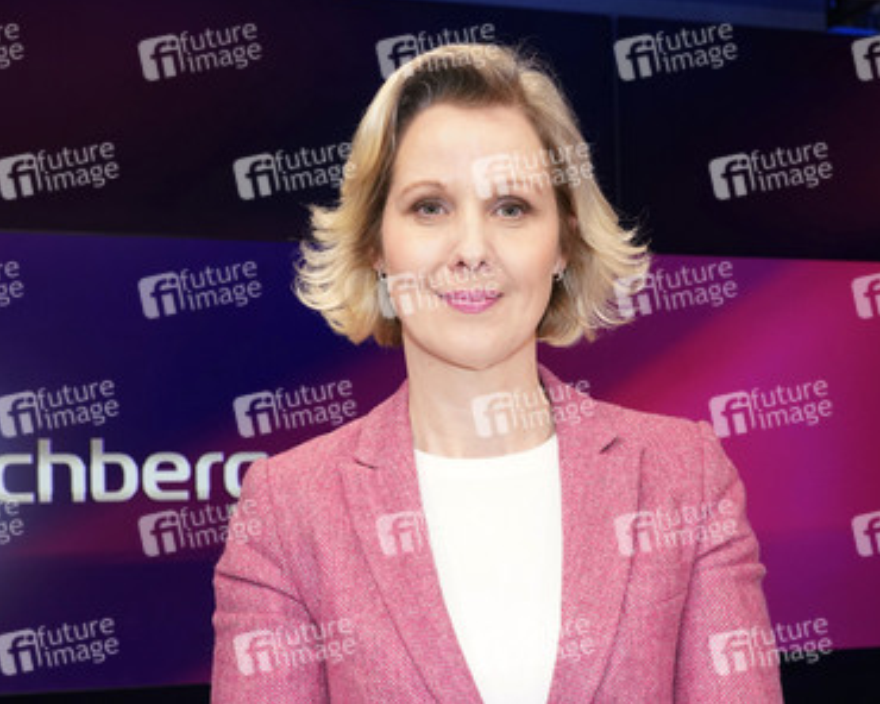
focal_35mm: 40
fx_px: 1042
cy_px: 350
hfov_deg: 45.8
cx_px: 470
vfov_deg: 37.3
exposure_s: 1/125
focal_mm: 35
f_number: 5.6
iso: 2000
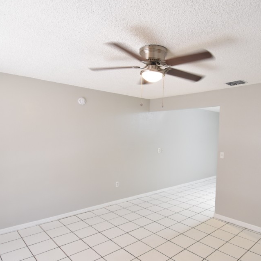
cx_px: 160
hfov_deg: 66.4
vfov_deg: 66.8
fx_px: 196
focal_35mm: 23
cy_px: 151
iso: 800
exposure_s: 1/60
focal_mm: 10
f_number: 3.5
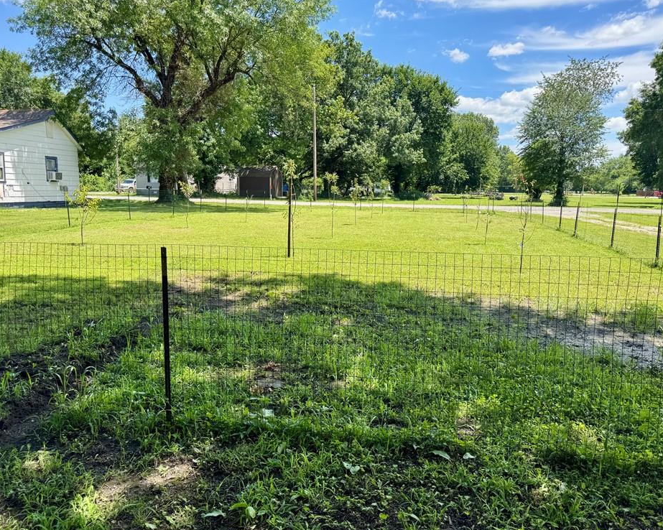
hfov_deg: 66.0
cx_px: 343
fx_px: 510
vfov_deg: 54.9
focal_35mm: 26
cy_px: 258
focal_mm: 6.76
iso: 80
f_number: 1.78
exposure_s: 1/1767
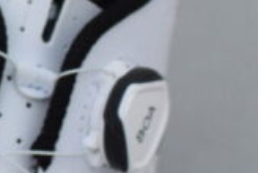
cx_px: -271
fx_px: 2349
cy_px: 197
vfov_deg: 4.2
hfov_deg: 6.1
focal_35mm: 327
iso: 720
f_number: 4
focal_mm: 35
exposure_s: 1/60
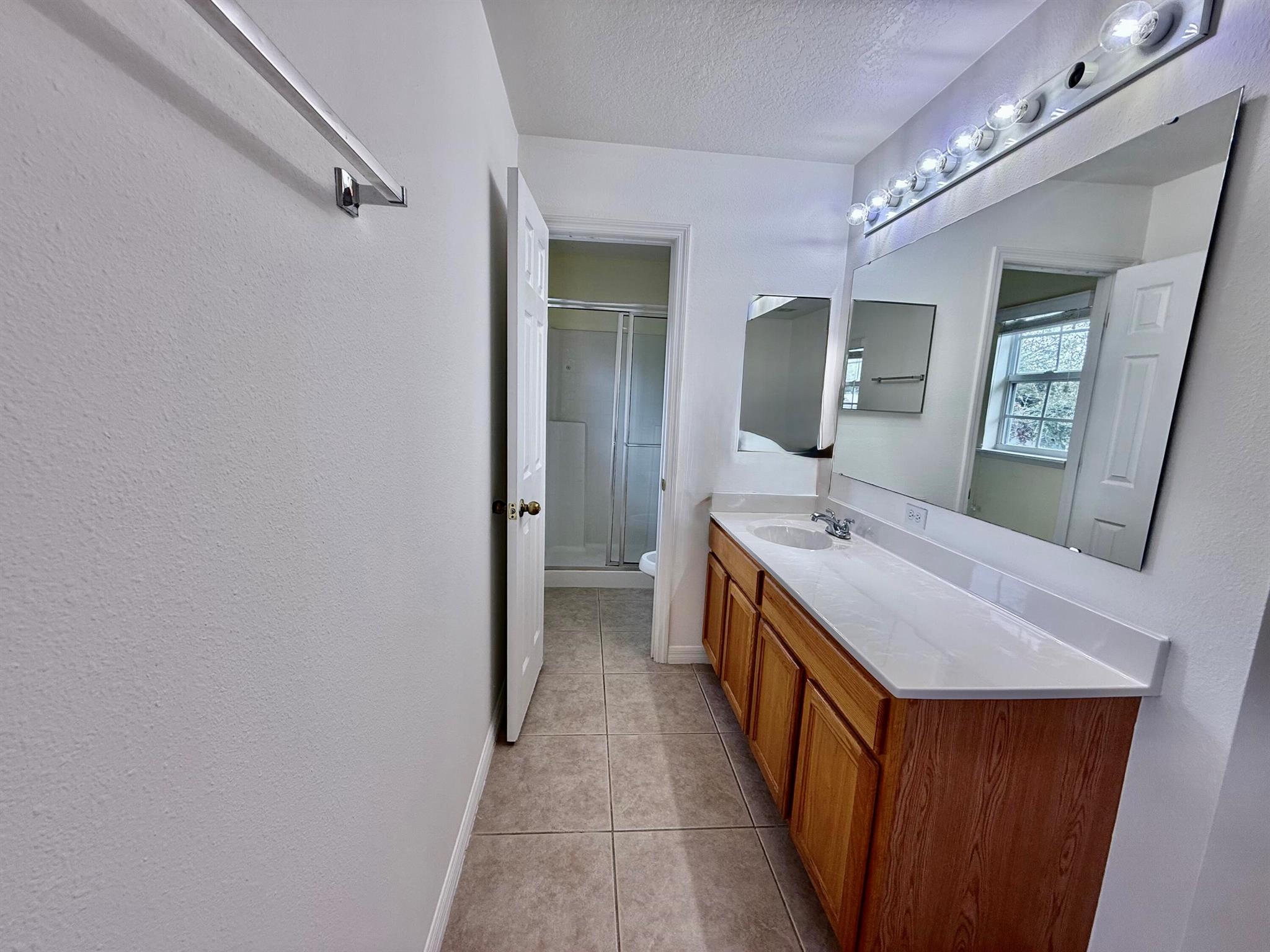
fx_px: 514
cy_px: 476
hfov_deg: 102.1
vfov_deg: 85.7
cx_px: 635
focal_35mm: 14
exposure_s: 1/120
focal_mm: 2.22
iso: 80
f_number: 2.2
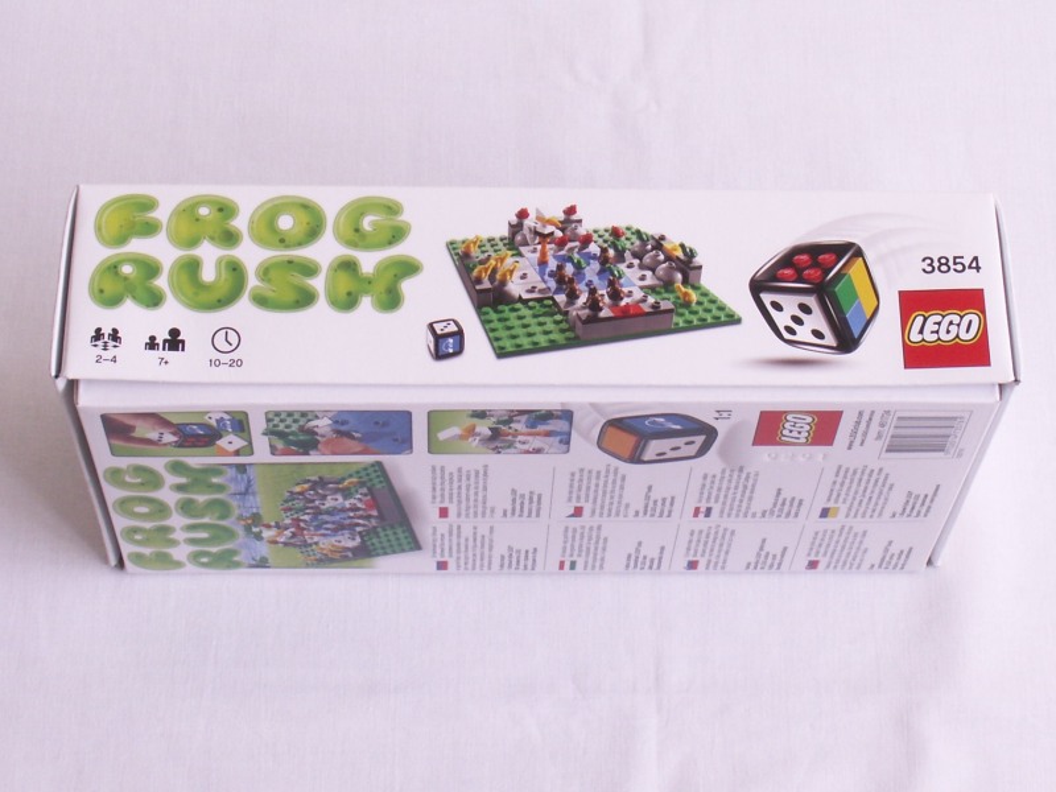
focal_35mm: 50
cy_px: 396
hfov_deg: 38.2
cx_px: 528
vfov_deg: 29.1
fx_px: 1525
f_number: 8
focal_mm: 8.31
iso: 50
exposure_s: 1/4
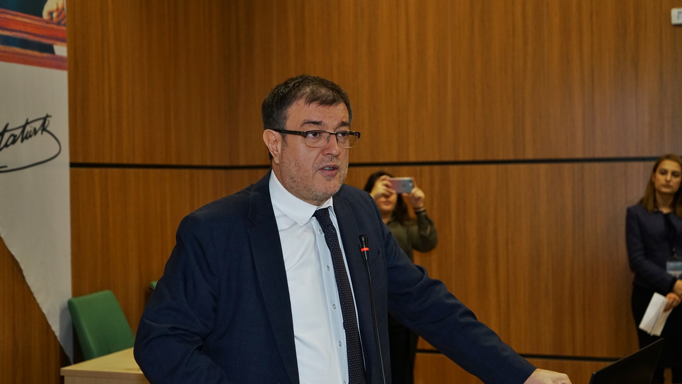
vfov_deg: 23.5
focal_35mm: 51
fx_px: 922
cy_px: 183
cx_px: 344
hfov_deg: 40.6
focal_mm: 48
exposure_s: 1/160
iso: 1600
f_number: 4
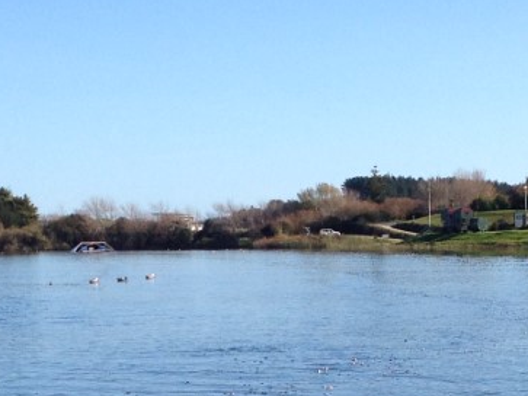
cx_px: 287
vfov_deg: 10.6
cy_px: 384
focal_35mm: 139
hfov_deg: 14.2
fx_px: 2119
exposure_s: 1/1284
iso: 50
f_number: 2.4
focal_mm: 4.28
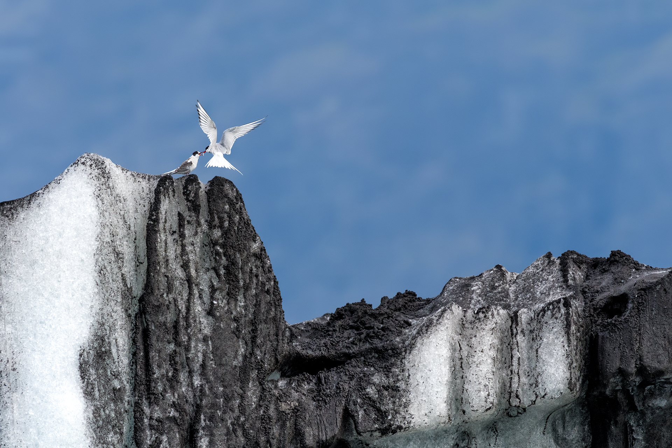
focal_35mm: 1200
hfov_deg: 1.7
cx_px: 336
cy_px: 224
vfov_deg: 1.1
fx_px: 22398
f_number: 8
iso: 1000
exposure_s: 1/1250
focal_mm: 800
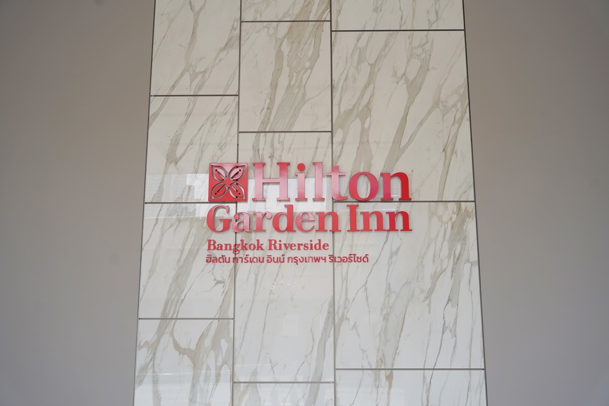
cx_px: 304
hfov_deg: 53.6
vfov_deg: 37.3
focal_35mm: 36
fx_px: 602
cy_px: 203
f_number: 4.5
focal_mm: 35.6
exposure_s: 1/200
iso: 100
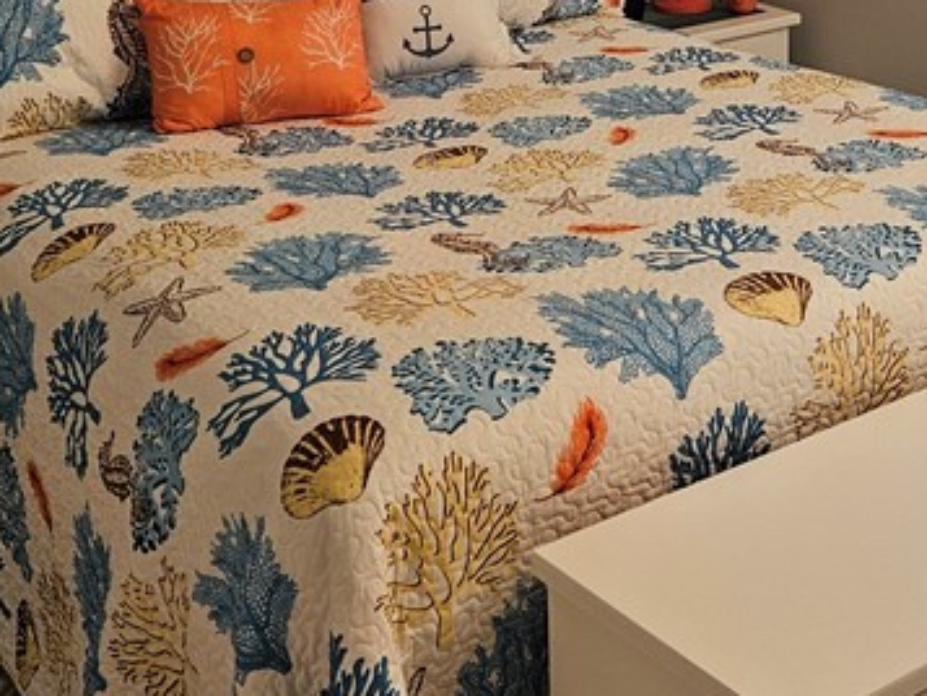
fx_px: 1768
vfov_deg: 20.6
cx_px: 787
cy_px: -174
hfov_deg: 28.5
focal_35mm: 66
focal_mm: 5.4
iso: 125
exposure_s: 1/120
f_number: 1.8
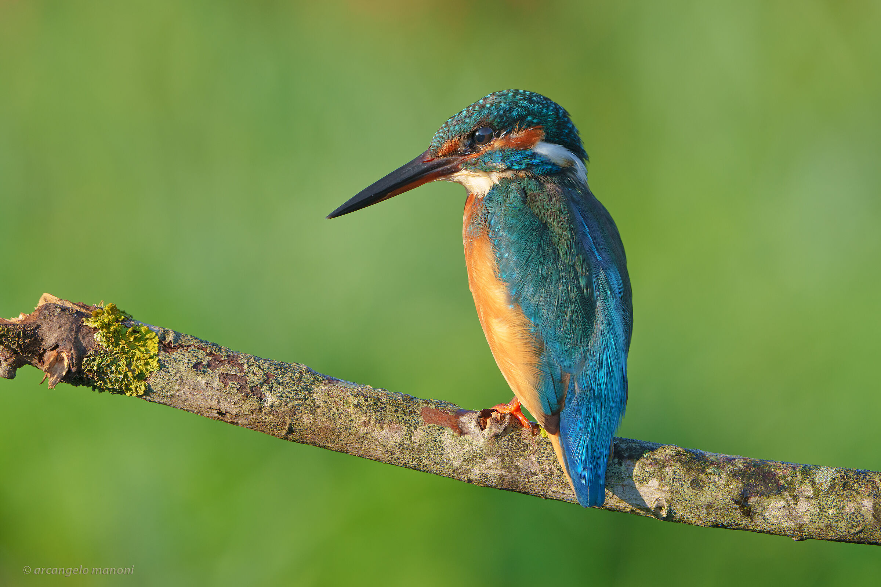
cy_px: 294
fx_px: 14682
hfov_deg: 3.4
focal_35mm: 600
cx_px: 440
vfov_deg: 2.3
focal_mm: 600
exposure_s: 1/320
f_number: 10
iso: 500
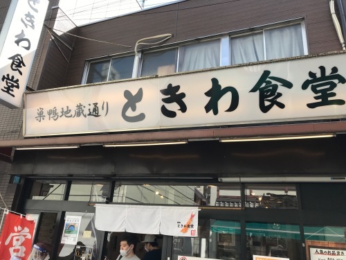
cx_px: 173
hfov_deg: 63.4
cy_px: 130
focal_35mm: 28
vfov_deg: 49.7
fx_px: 280
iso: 20
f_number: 1.8
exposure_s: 1/699
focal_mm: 3.99
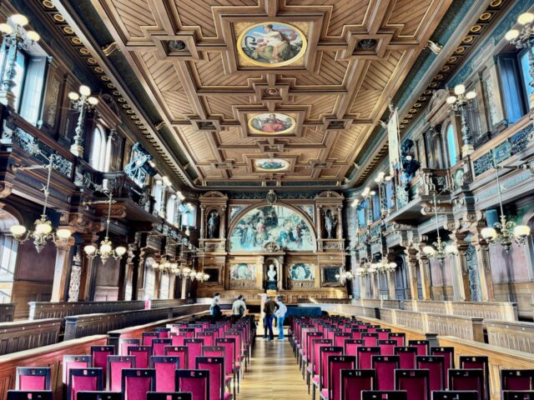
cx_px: 267
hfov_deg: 71.6
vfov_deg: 56.8
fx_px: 370
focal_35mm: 24
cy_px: 200
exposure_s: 1/50
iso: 320
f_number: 1.78
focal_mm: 6.76
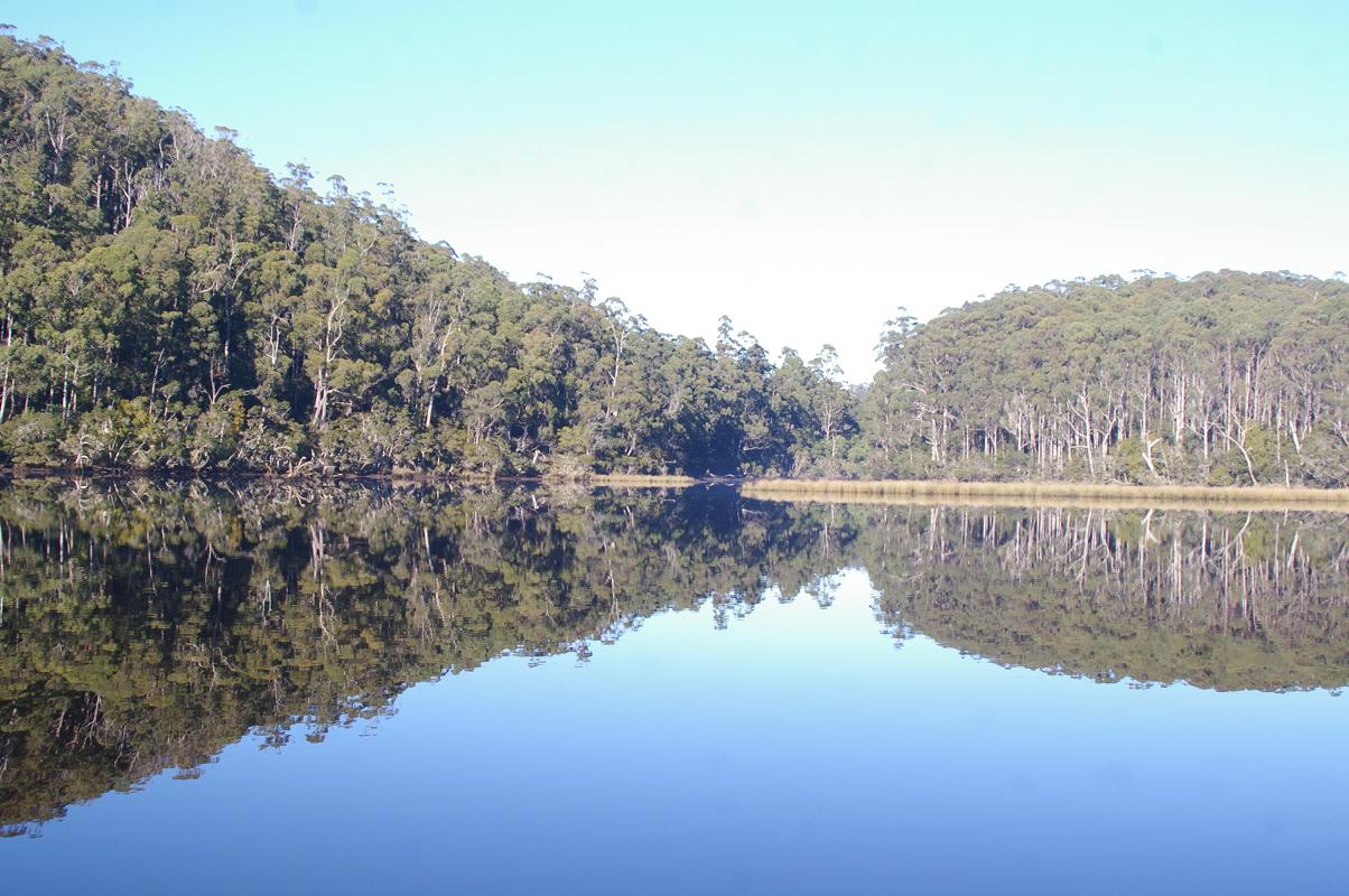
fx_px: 1572
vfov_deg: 31.8
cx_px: 674
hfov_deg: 46.4
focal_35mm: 42
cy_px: 448
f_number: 6.7
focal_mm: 28
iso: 200
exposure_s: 1/180
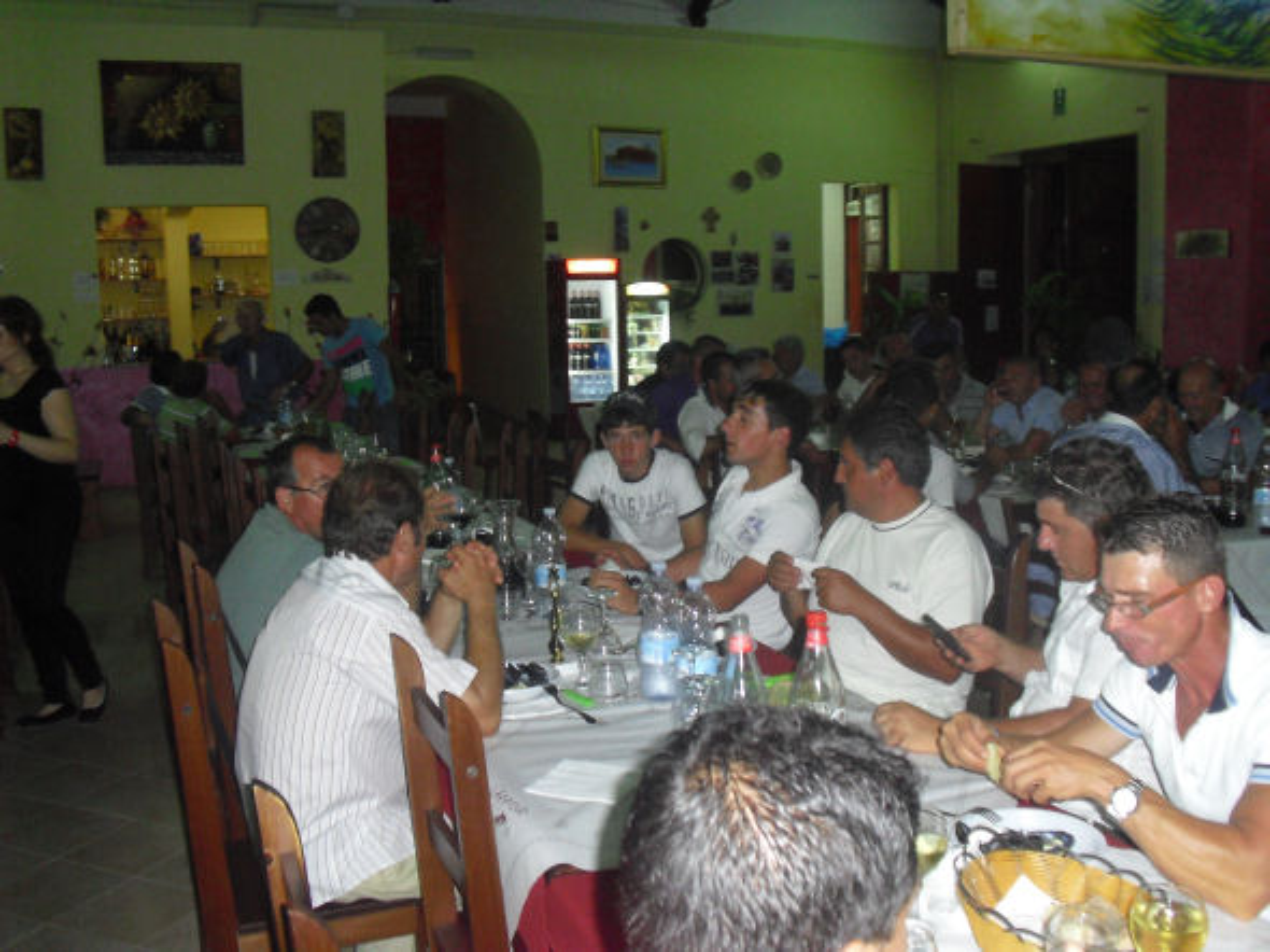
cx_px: 635
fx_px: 1320
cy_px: 476
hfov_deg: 51.4
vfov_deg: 39.6
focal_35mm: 36
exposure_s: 1/60
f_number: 3.1
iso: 400
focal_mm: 6.3
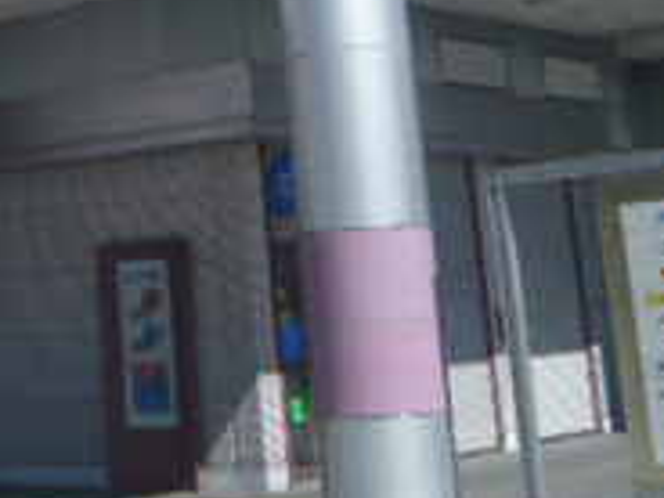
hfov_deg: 21.5
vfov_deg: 16.2
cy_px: -195
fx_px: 1630
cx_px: -119
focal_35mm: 85
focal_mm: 4.6
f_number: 8
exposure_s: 1/200
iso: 100
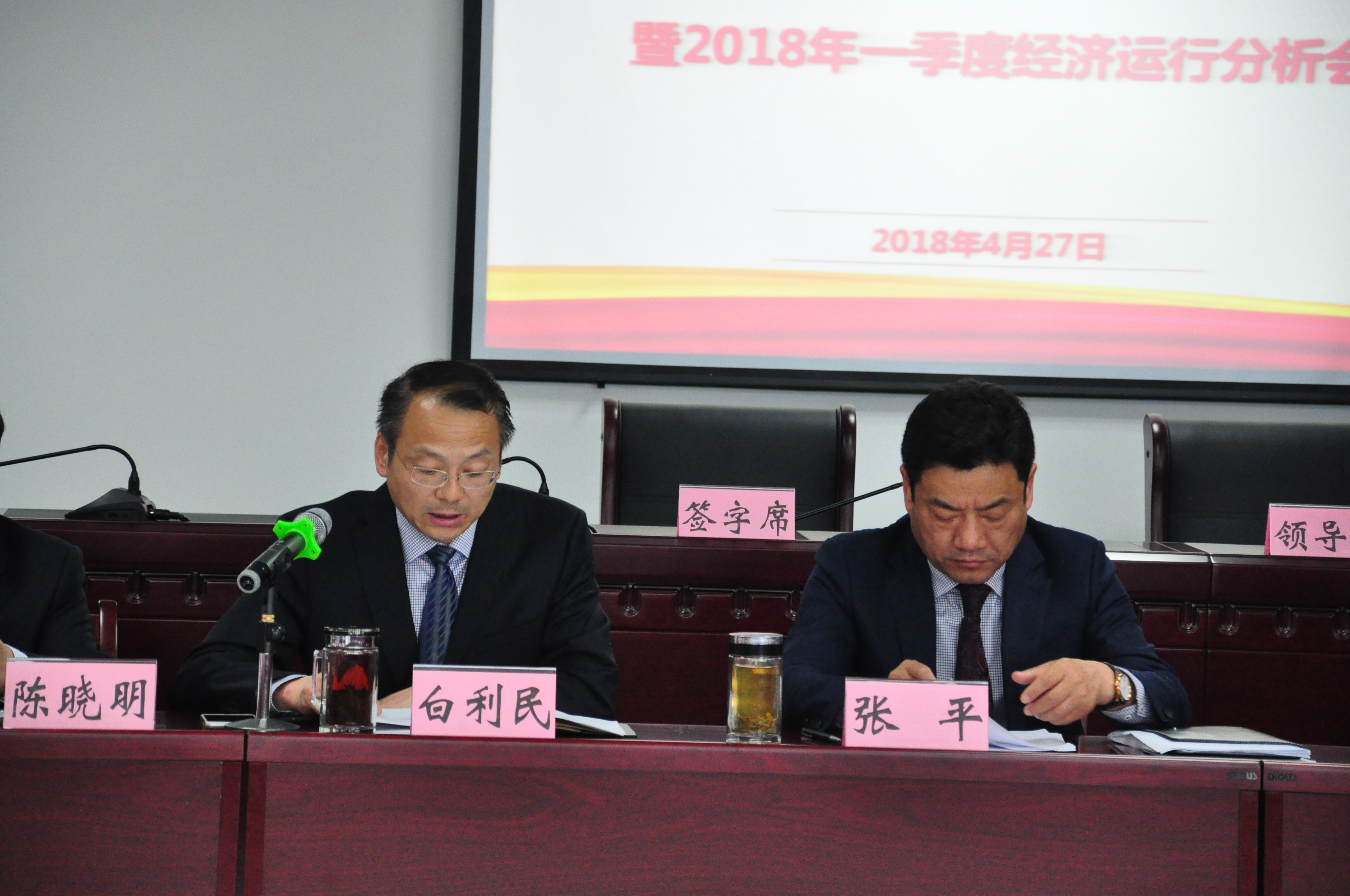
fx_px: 5899
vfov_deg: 8.7
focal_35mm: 158
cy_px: 448
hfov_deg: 13.1
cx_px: 675
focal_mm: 105
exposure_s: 1/100
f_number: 5.6
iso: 2000
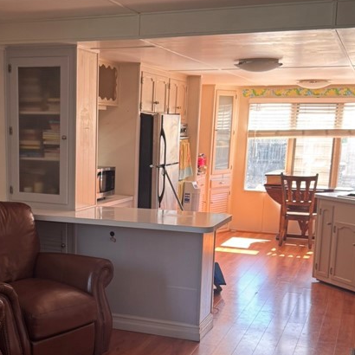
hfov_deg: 31.6
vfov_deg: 31.8
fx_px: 615
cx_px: 88
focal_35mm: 53
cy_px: 250
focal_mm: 6.76
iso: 100
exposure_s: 1/100
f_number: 1.78
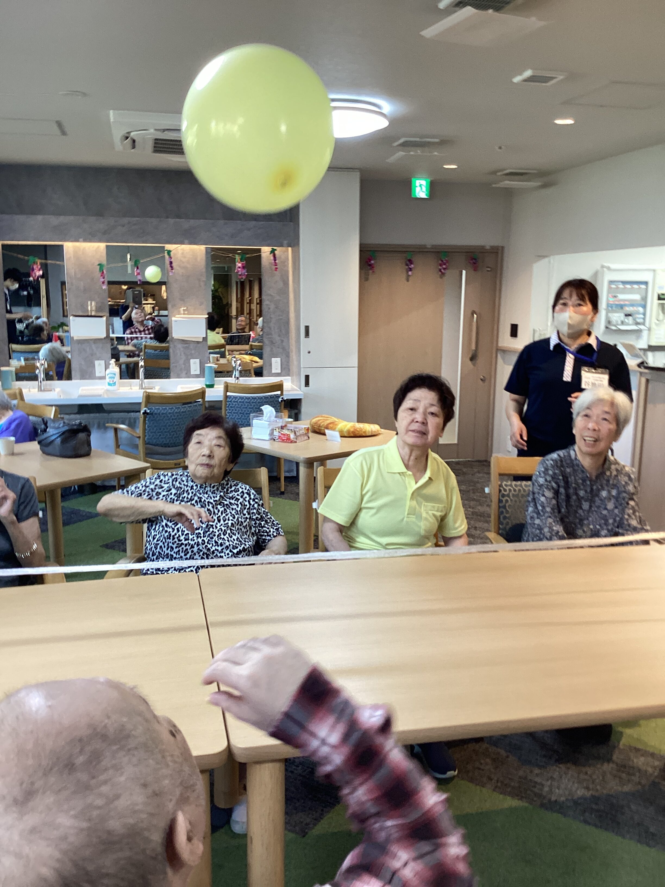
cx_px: 332
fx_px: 794
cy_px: 444
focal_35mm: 31
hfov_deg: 45.4
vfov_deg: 58.4
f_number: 2.4
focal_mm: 3.3
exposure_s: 1/50
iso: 80
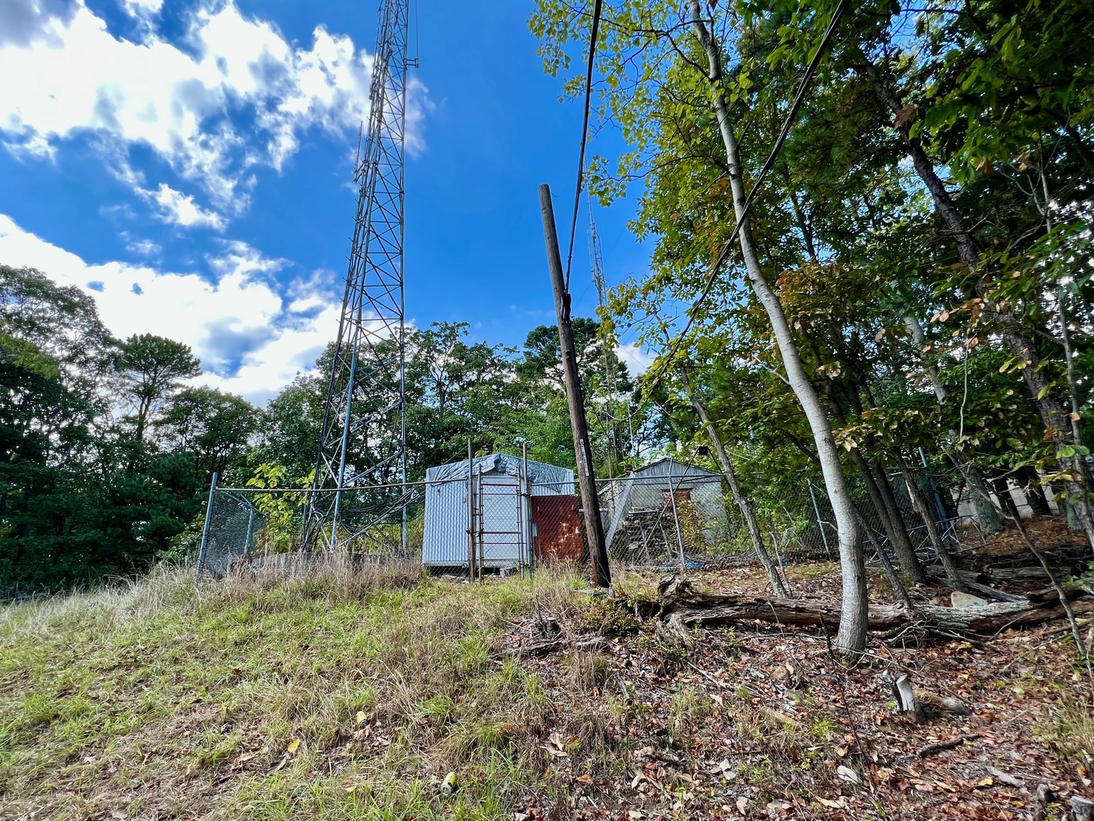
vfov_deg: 85.7
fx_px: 442
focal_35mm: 14
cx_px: 510
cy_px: 410
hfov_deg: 101.9
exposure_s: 1/494
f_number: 1.8
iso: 32
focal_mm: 1.57
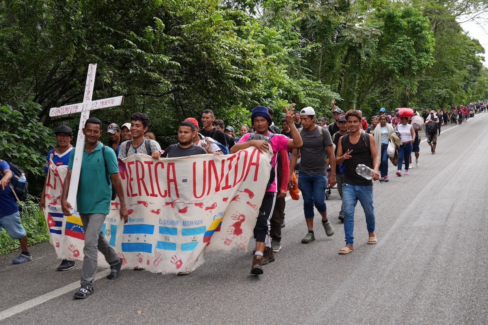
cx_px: 244
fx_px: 624
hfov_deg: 42.7
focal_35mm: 46
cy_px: 162
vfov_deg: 29.3
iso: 80
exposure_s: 1/125
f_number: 5.6
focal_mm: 46
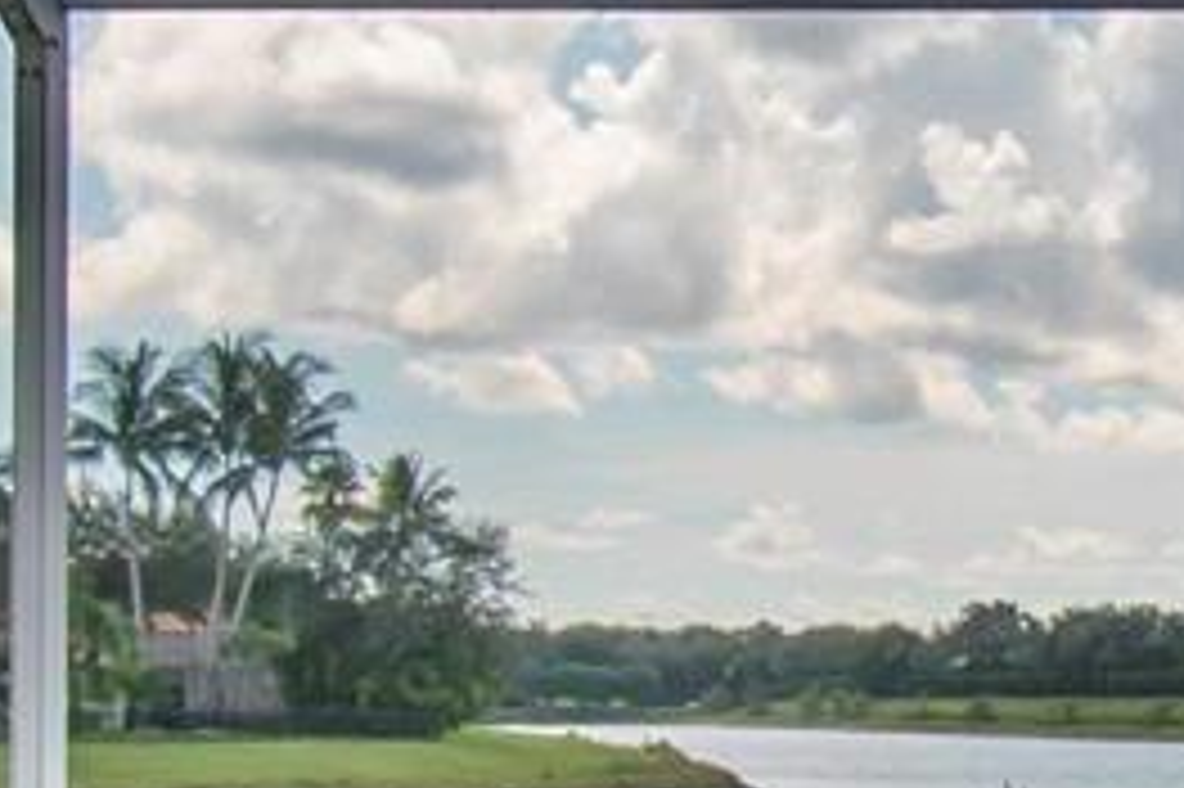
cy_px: 646
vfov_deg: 11.6
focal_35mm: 117
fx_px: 3845
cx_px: 1288
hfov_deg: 17.0
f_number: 10
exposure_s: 1/400
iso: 200
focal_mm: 10
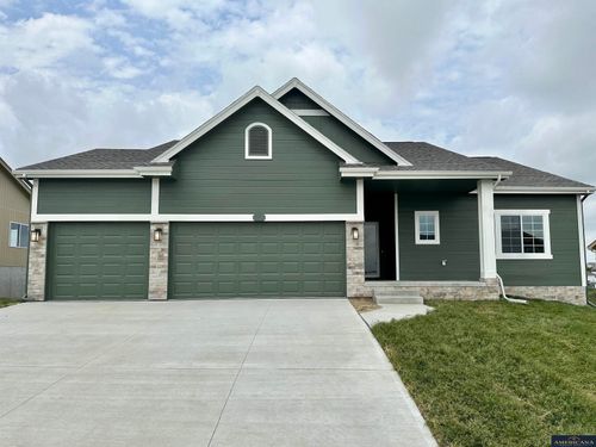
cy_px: 224
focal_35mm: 24
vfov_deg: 56.8
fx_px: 413
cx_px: 298
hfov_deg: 71.6
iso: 80
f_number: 1.78
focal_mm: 6.86
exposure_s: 1/7576
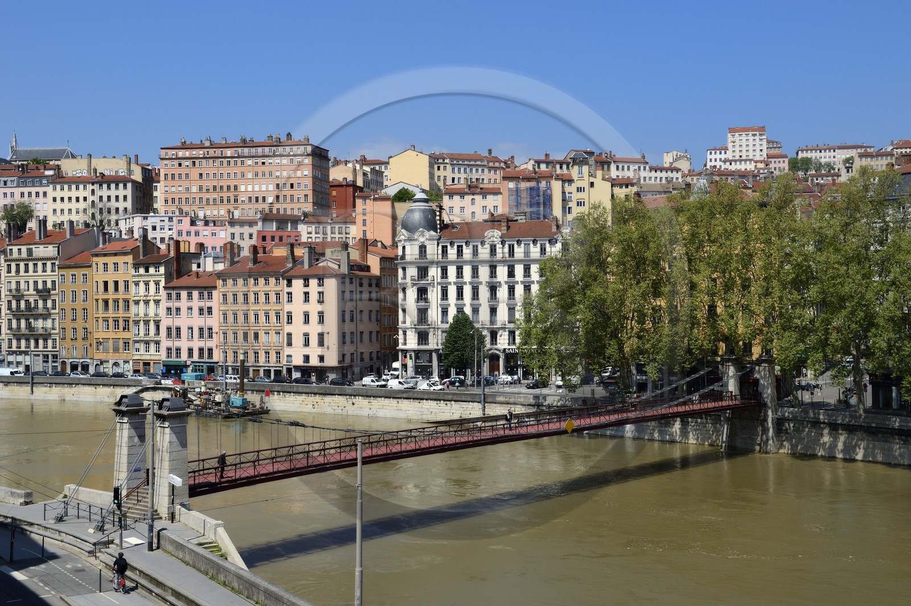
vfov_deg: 30.5
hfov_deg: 44.5
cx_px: 456
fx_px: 1113
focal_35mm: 44
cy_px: 303
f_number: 11
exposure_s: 1/320
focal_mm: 44
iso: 200
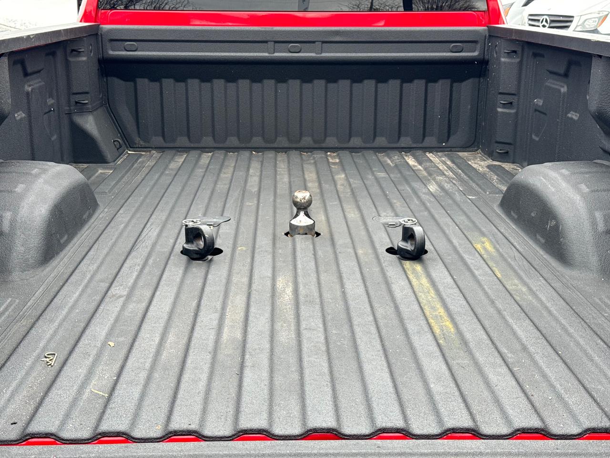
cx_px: 305
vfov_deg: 30.3
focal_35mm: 48
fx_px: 846
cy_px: 229
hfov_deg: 39.7
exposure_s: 1/311
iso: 64
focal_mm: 6.76
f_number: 1.78
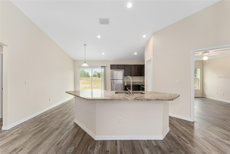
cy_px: 77
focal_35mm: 14
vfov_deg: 81.2
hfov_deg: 104.3
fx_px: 89
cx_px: 115
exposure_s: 1/20
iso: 500
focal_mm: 14
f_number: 7.1
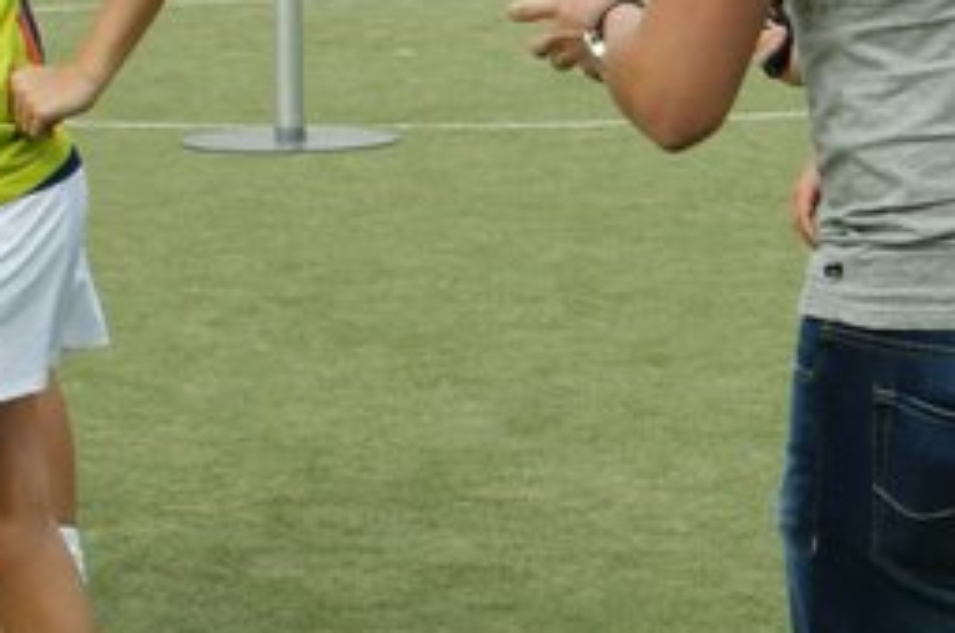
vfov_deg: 6.9
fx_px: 5243
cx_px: 1532
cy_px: 140
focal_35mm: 198
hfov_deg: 10.0
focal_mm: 28
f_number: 8
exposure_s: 1/400
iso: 200
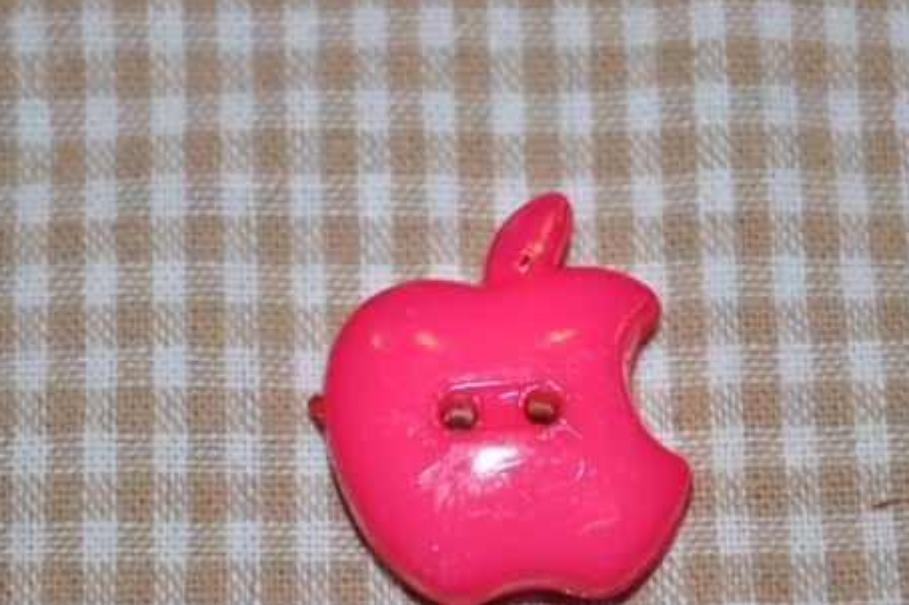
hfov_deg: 17.2
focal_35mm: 119
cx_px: 471
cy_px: 348
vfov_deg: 11.5
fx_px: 2999
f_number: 5.3
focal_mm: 45
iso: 200
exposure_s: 1/60
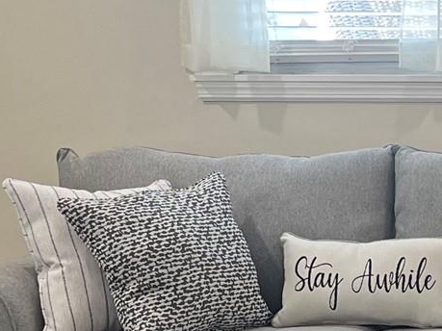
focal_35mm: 116
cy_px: 417
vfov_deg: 12.4
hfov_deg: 15.2
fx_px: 1481
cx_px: 734
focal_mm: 5.1
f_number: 1.6
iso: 125
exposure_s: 1/60
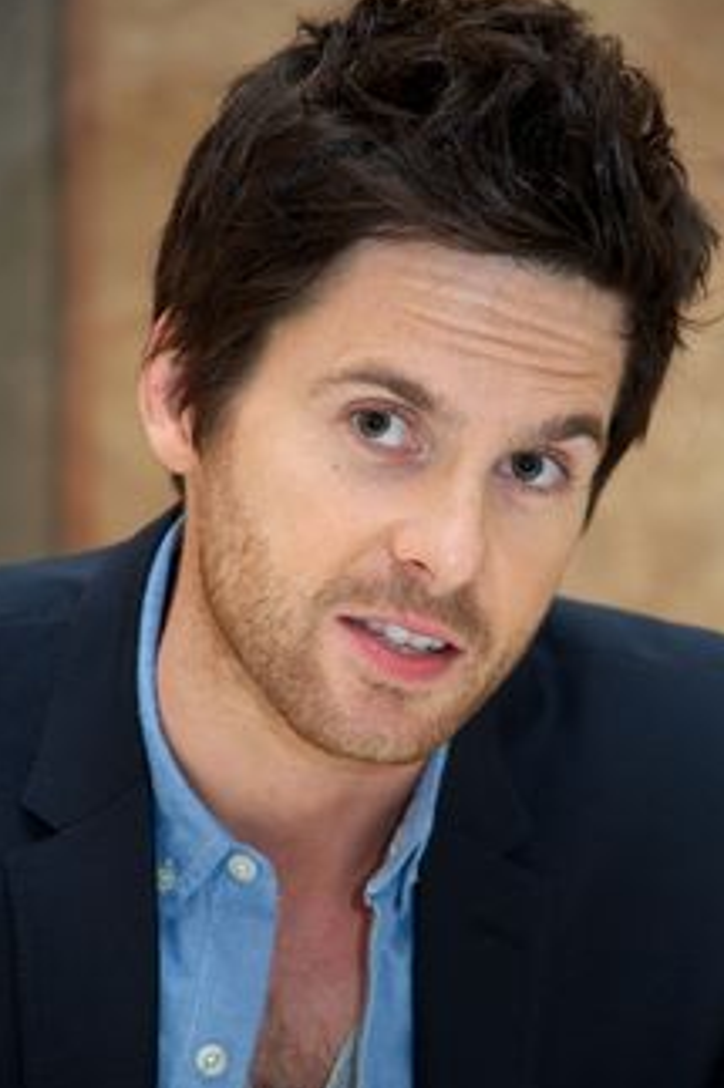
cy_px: 653
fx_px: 7489
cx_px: 421
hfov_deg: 5.5
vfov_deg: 8.3
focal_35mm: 248
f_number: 5.6
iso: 1600
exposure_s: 1/60
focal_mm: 200
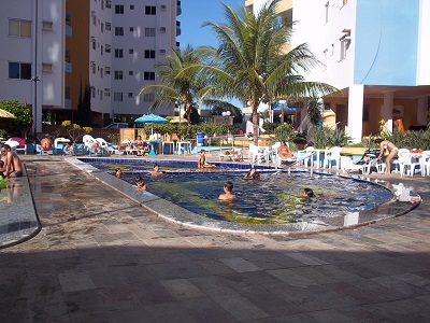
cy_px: 162
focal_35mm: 36
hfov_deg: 51.4
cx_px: 215
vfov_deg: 39.7
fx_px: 447
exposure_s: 1/200
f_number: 8
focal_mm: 6.5
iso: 80
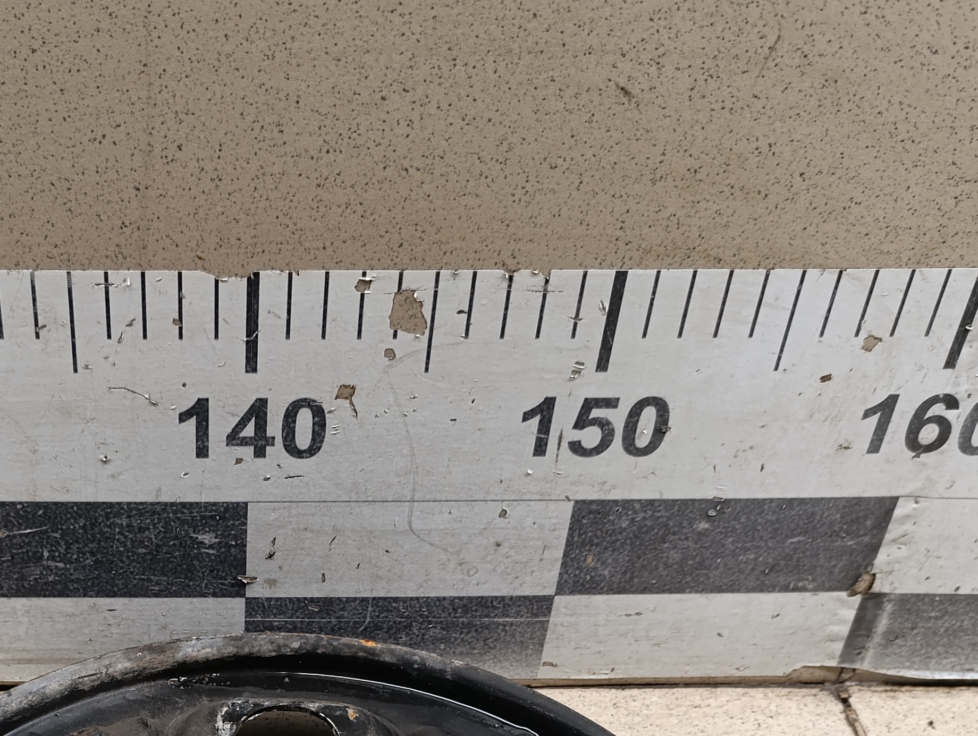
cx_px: 211
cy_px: 766
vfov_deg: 26.8
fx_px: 1443
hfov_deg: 36.3
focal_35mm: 51
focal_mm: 6.14
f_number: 1.6
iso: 500
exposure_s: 1/100
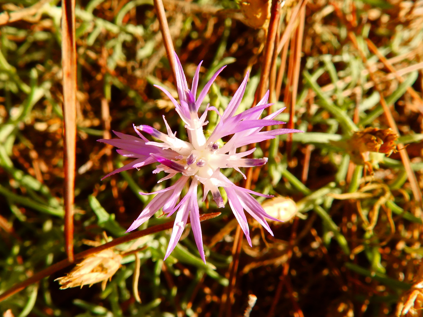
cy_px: 158
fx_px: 391
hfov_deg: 56.8
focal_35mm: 32
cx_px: 212
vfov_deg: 44.2
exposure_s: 1/200
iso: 80
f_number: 4.5
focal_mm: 5.7
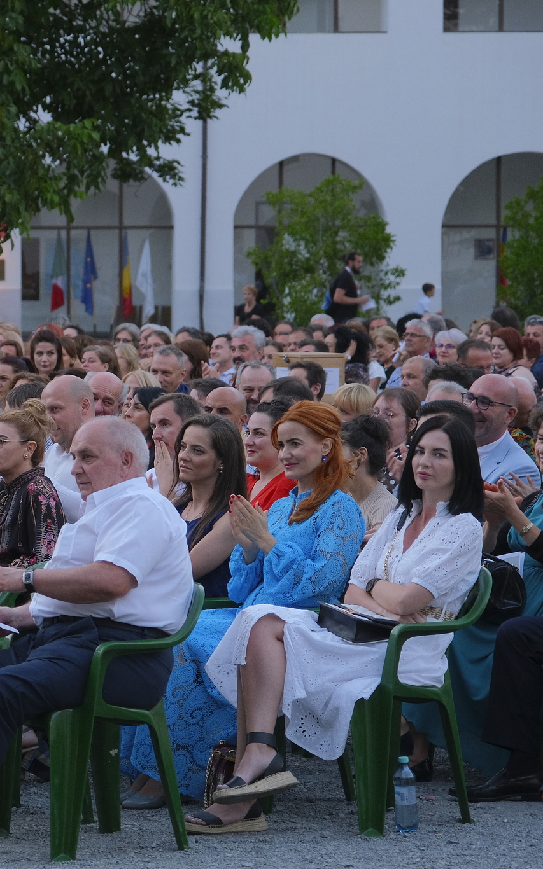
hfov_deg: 8.9
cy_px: 434
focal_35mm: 146
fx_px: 3459
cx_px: -91
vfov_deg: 14.3
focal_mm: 63
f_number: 4
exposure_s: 1/125
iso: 1250
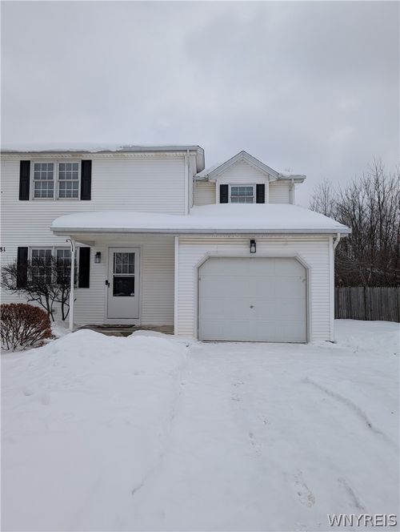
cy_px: 266
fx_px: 369
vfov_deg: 71.5
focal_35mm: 24
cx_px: 200
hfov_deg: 56.9
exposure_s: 1/1513
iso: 30
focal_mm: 6.9
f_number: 1.68
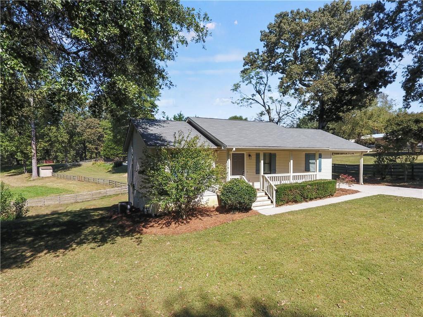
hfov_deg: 81.7
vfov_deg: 66.0
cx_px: 212
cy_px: 158
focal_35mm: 20
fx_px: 244
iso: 100
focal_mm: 3.61
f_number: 2.8
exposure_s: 1/640
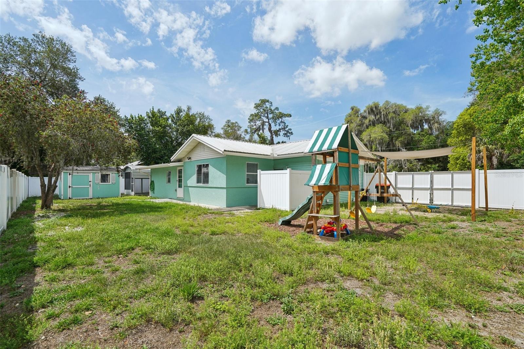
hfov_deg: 96.7
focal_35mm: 16
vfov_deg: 73.7
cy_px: 174
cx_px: 262
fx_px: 233
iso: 50
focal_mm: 16
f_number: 8
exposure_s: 1/200
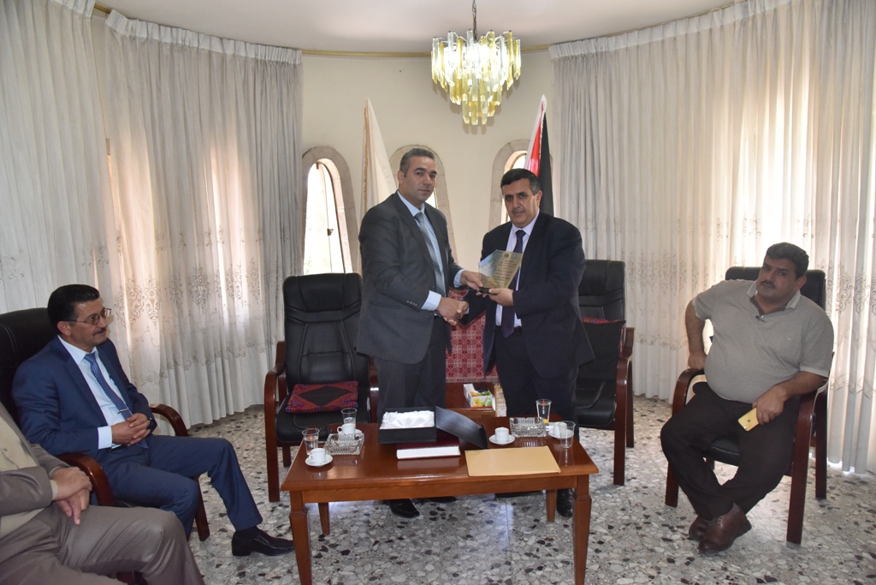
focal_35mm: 24
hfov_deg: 73.7
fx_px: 584
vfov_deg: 53.1
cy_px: 292
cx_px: 438
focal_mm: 24
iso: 2500
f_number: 6.3
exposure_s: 1/250
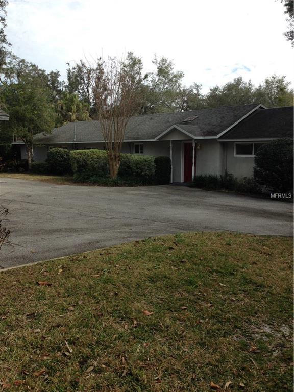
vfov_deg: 55.4
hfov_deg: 42.9
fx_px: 374
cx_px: 147
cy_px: 196
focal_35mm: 33
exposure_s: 1/1290
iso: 50
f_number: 2.4
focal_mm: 4.12
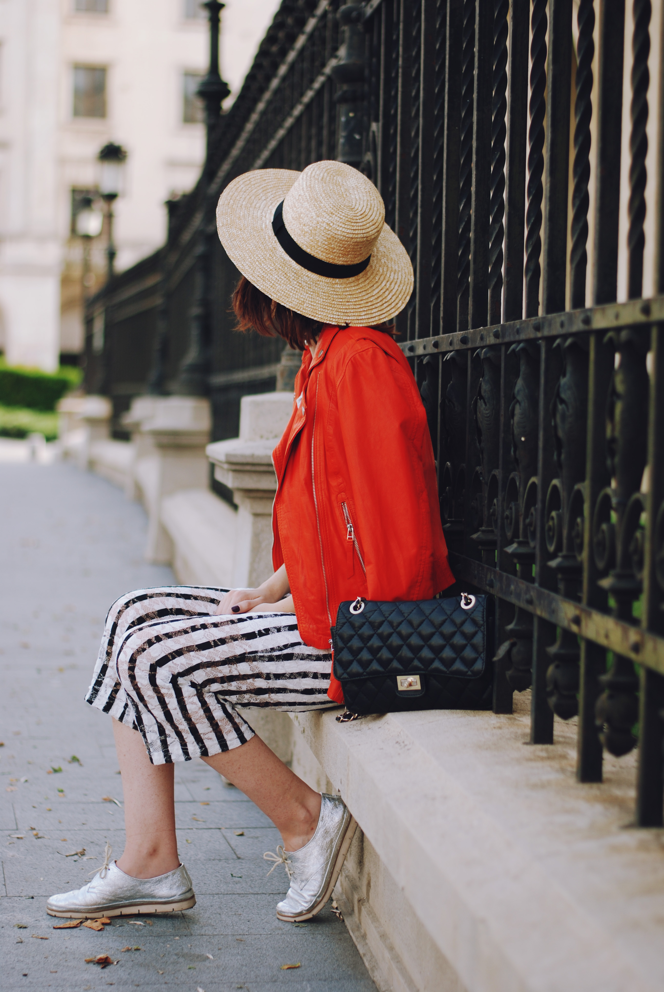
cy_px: 496
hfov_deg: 18.2
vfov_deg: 27.0
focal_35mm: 75
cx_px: 332
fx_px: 2069
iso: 100
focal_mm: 50
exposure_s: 1/640
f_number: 1.8
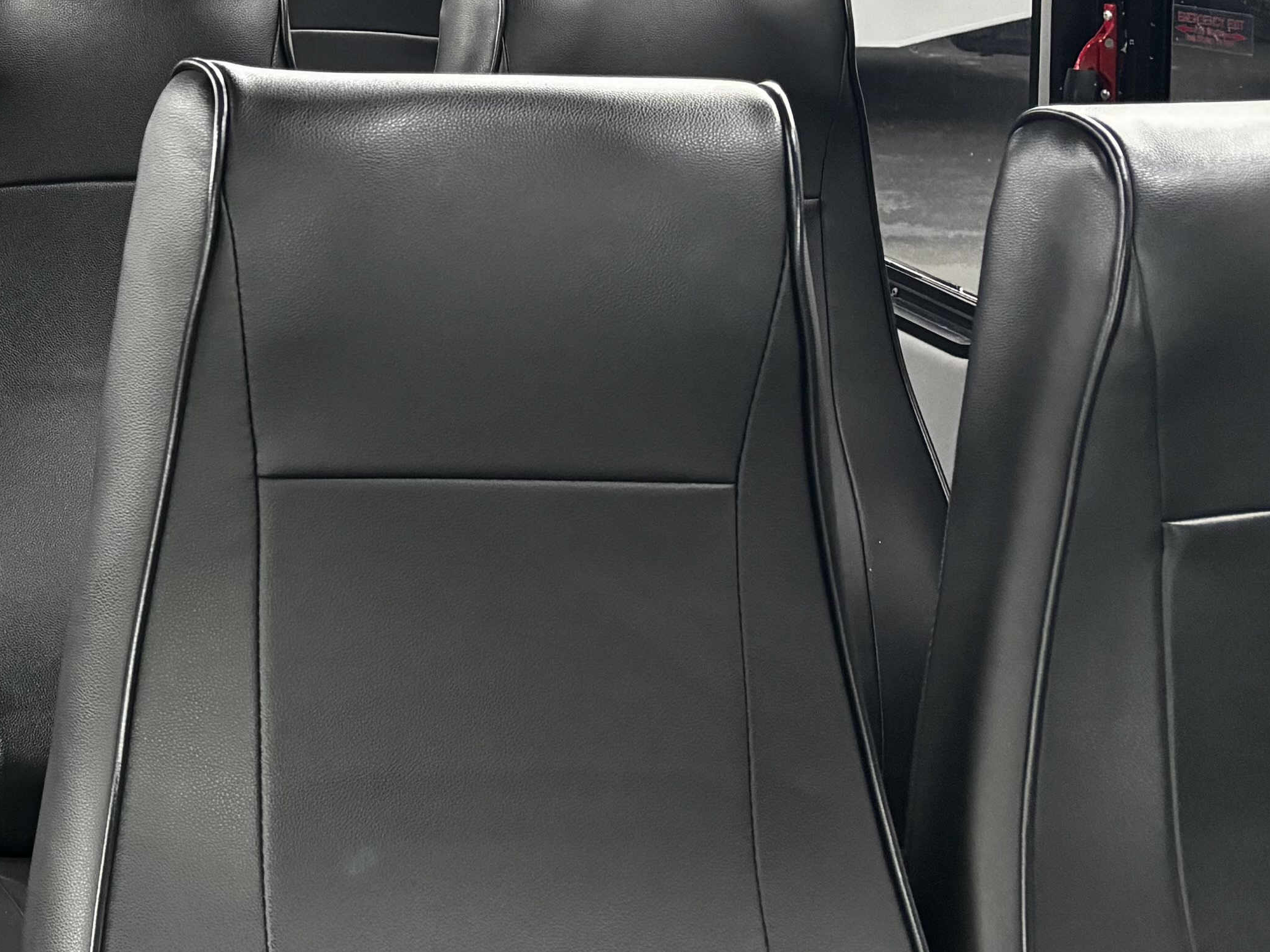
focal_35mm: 72
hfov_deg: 23.9
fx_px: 2641
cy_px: 111
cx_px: -357
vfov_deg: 20.1
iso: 250
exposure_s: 1/60
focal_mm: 5.96
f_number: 1.6
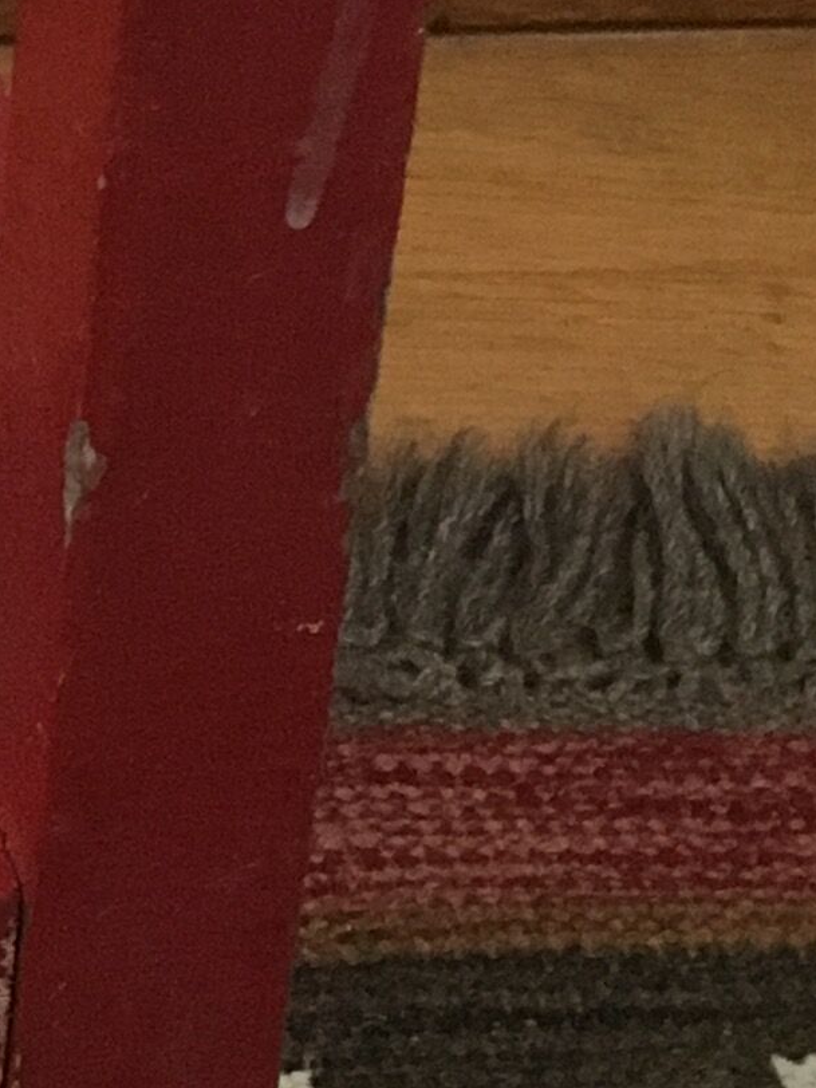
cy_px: -133
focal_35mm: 144
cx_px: -724
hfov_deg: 9.7
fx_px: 4526
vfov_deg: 13.4
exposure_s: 1/17
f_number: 2.2
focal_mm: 4.15
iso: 200
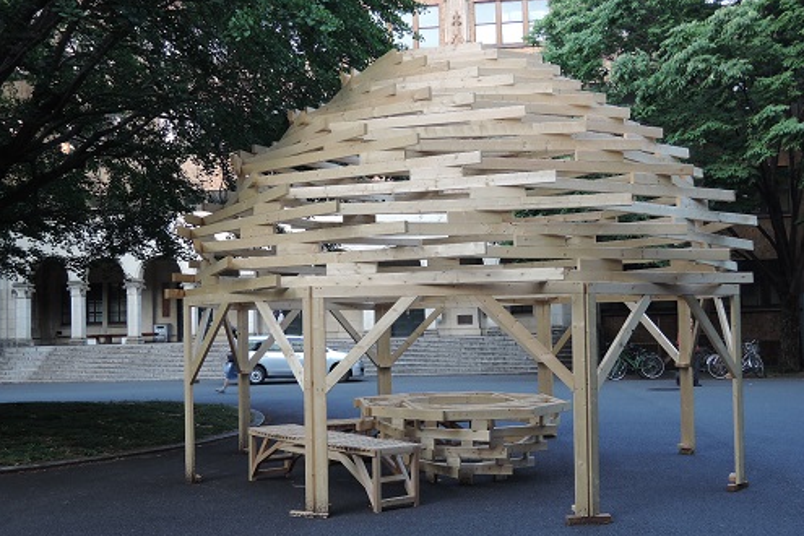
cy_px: 285
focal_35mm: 42
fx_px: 938
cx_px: 404
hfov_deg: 46.4
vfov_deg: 31.9
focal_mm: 8.6
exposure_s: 1/50
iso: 110
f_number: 3.5
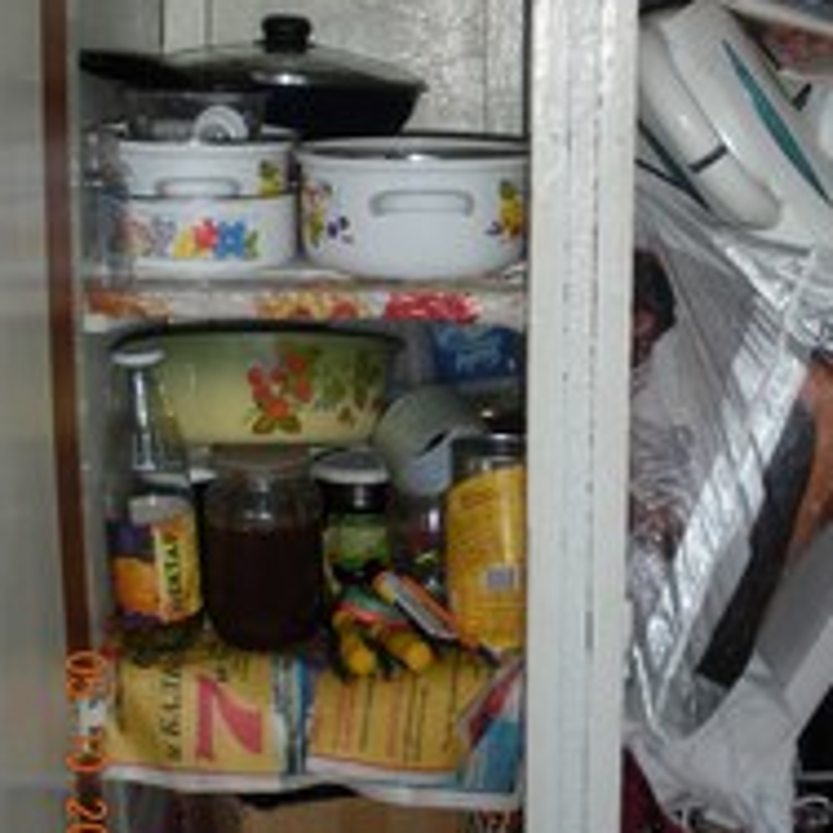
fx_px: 1661
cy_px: 346
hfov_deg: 28.0
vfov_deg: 28.1
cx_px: 558
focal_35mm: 61
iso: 64
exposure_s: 1/30
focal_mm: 6.3
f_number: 3.5
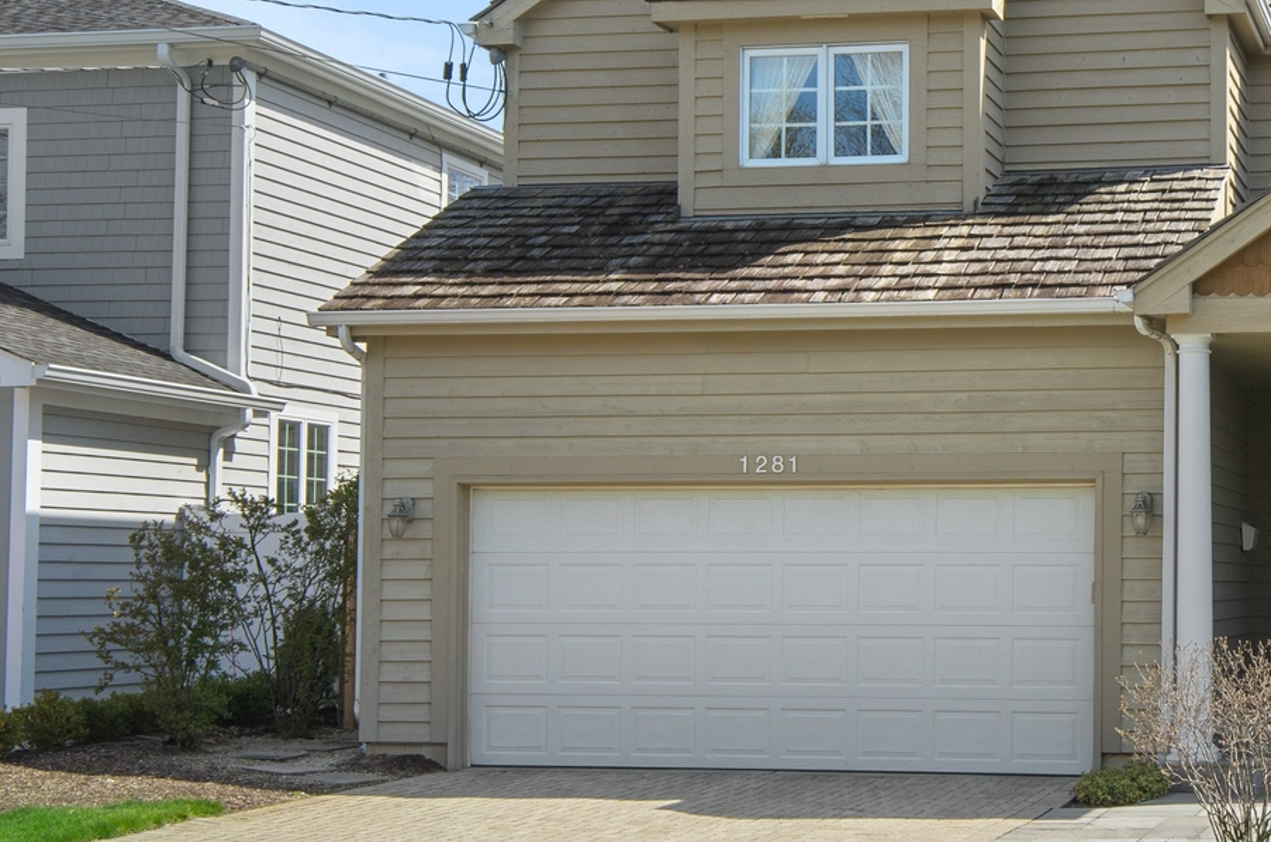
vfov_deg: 23.7
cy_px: 338
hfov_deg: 33.4
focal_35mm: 57
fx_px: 2005
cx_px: 1138
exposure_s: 1/250
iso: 200
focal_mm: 21
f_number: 11
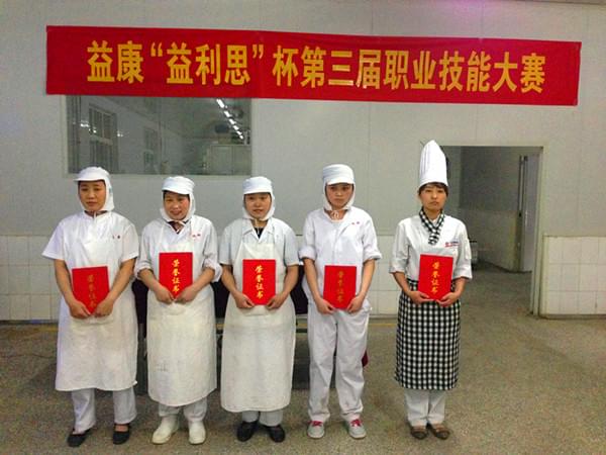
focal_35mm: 33
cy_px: 228
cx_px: 303
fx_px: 578
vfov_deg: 42.9
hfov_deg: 55.4
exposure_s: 1/15
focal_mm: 4.12
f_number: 2.4
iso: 400
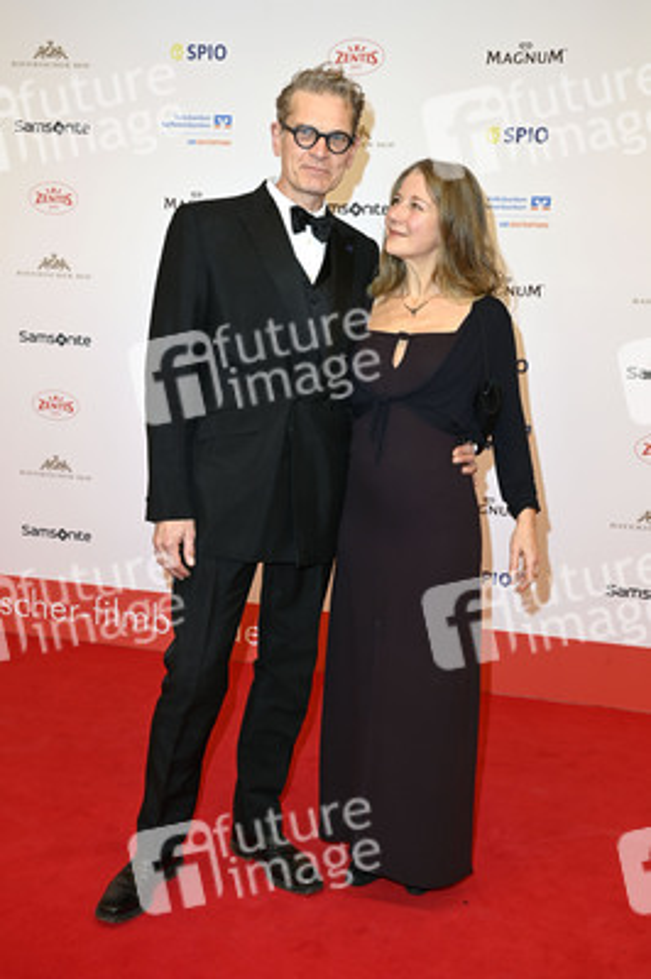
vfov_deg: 50.7
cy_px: 490
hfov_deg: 35.0
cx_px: 326
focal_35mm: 38
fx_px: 1032
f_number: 7.1
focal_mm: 38
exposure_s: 1/200
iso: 640
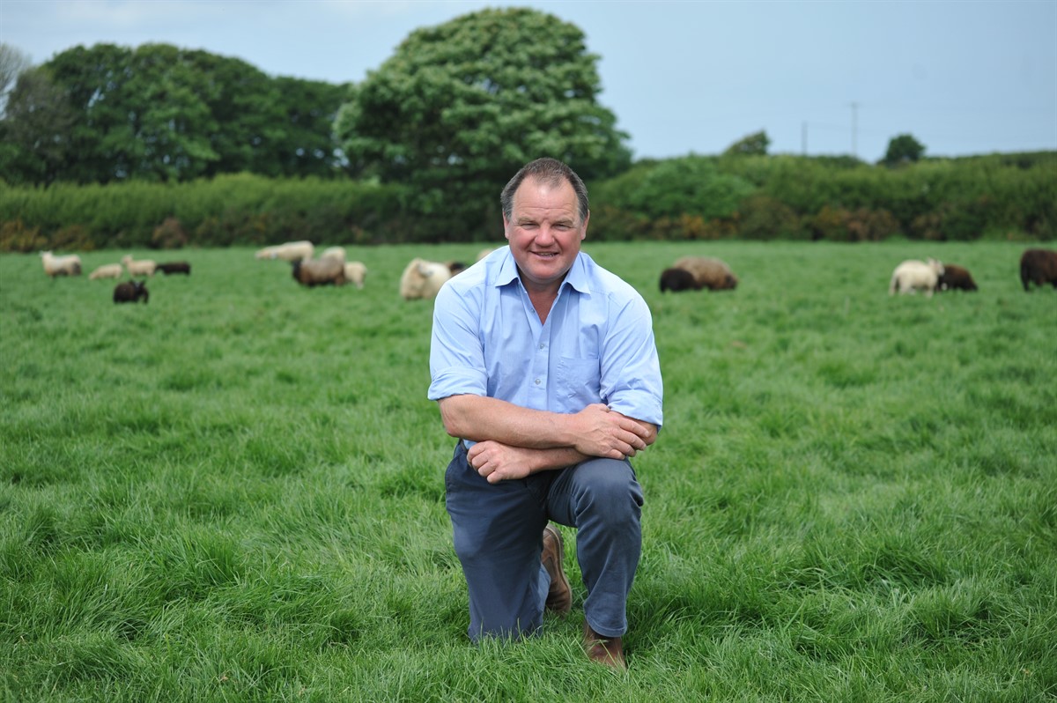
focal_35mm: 70
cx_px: 528
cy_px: 352
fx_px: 2054
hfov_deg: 28.9
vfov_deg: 19.4
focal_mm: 70
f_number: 4
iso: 400
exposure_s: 1/2000
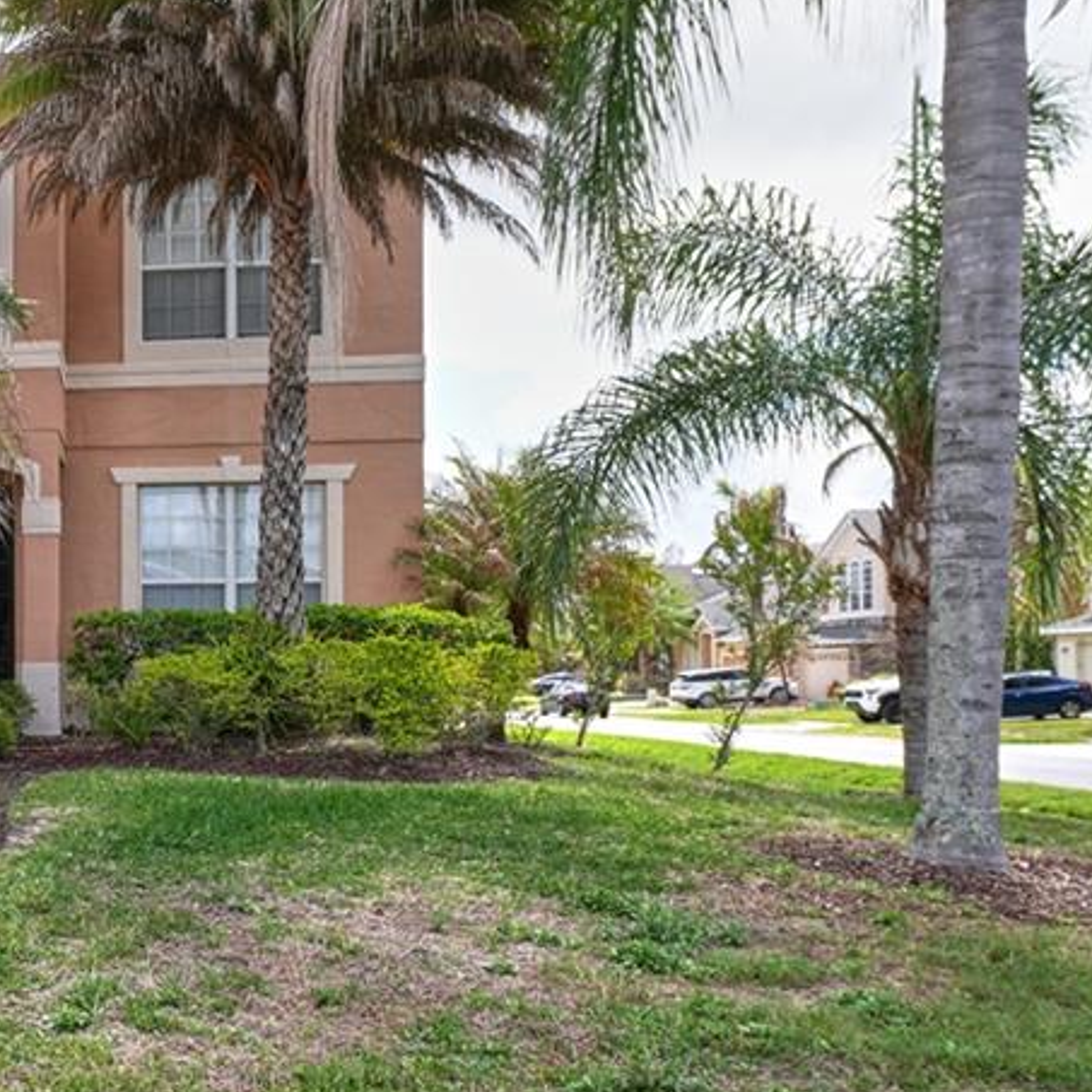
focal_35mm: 42
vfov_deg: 40.0
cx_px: -157
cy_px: 615
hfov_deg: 33.8
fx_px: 1499
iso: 100
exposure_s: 1/250
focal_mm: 14
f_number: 5.6
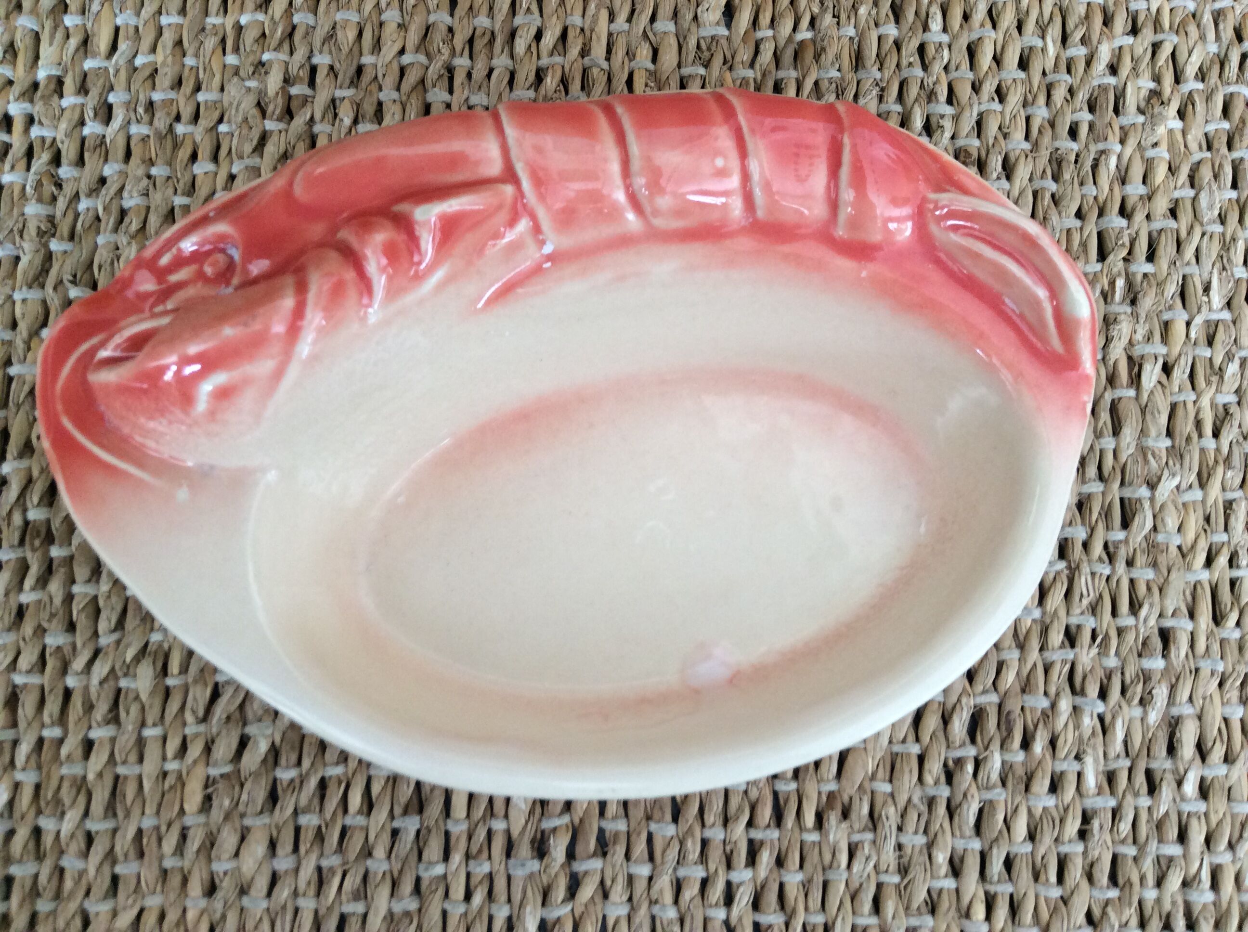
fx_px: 1152
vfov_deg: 44.1
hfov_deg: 56.9
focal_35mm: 32
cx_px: 624
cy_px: 466
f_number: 2.4
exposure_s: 1/25
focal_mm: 3.3
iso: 80
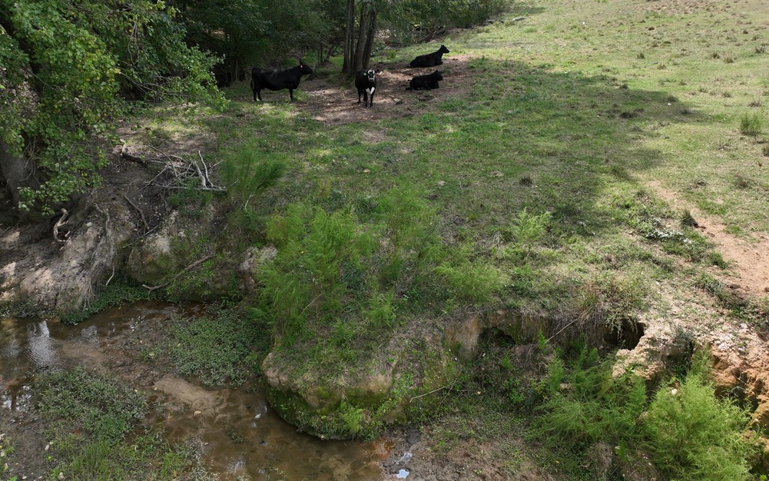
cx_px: 386
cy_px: 217
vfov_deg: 47.5
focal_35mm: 26
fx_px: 545
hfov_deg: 70.4
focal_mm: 12.29
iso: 200
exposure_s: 1/240
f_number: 2.8
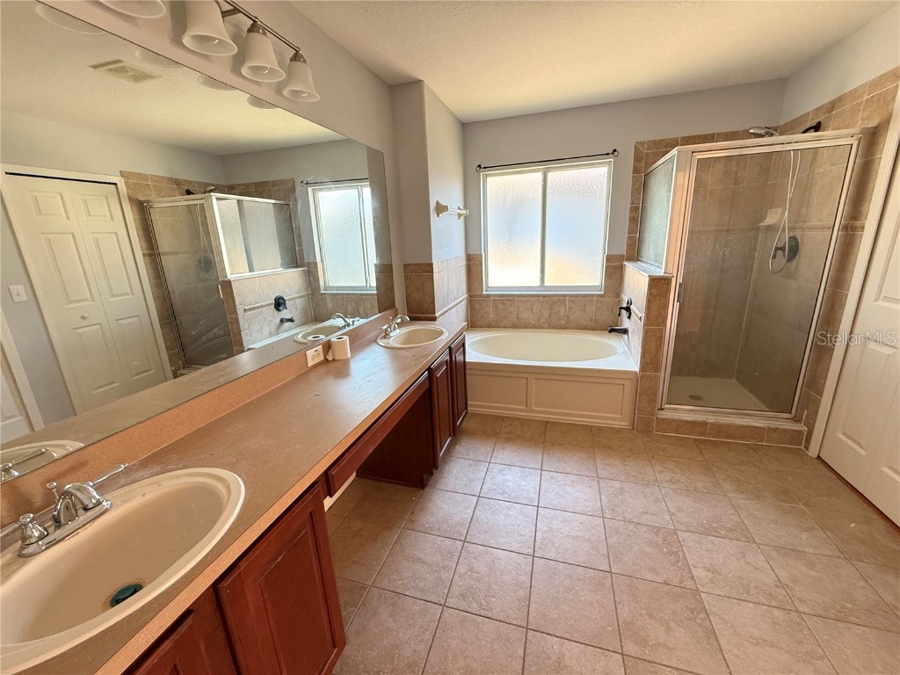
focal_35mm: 14
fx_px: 364
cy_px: 338
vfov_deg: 85.7
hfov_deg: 102.1
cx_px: 450
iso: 400
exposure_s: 1/60
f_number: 2.2
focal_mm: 2.22
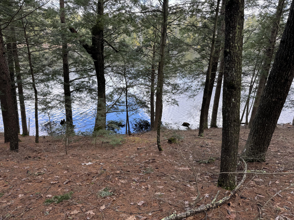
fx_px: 204
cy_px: 110
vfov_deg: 56.8
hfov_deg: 71.6
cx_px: 147
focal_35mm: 24
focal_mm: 6.86
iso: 64
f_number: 1.78
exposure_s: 1/168
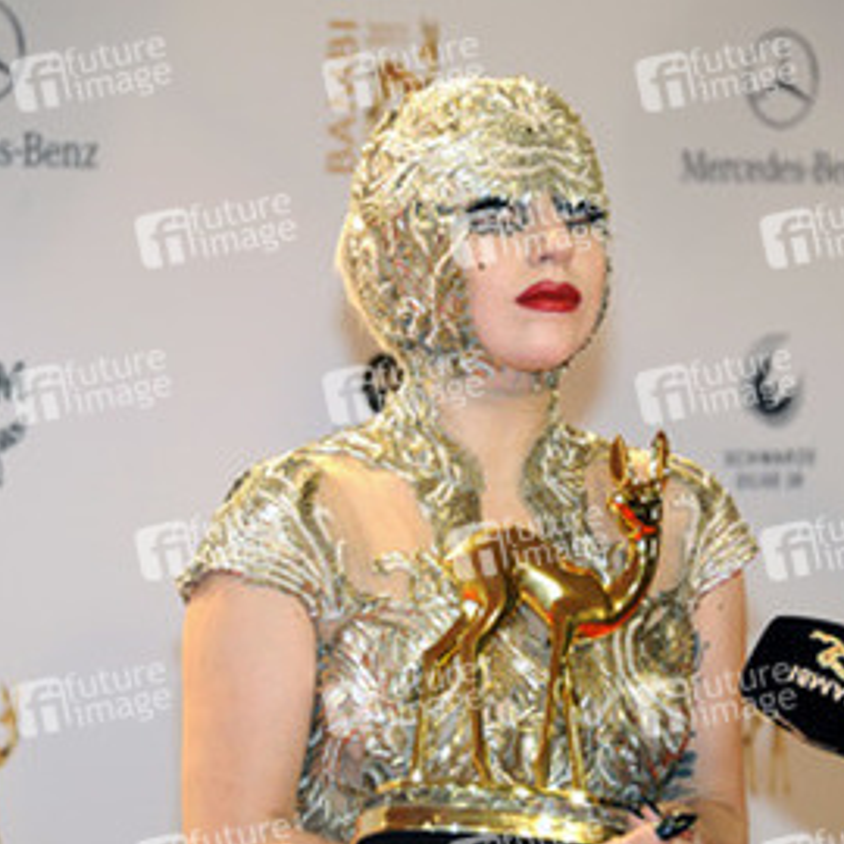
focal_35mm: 255
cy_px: 466
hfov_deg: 6.9
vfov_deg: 6.9
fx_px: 7034
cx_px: 445
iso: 1000
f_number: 5.6
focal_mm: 180
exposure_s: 1/125
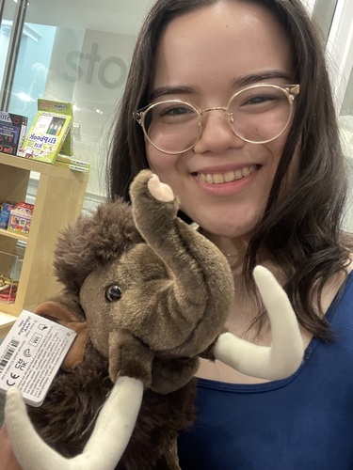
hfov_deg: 46.8
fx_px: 408
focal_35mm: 30
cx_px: 176
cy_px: 235
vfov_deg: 60.0
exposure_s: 1/20
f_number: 2.2
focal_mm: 2.71
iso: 640
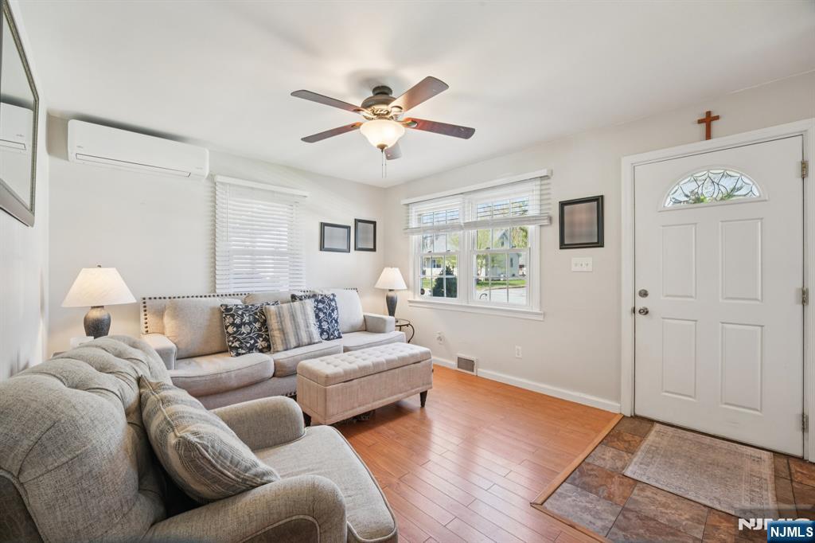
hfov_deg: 104.3
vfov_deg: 81.2
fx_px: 317
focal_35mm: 14
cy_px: 272
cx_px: 408
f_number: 9
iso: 400
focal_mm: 14
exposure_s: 1/25
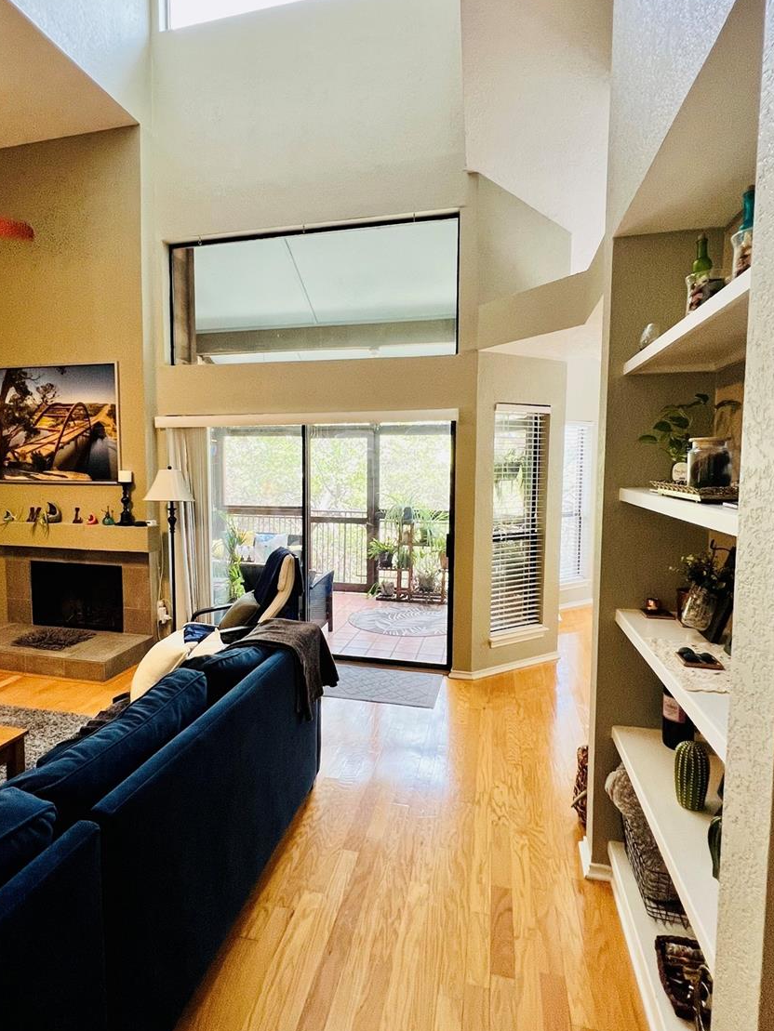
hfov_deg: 71.4
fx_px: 537
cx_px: 345
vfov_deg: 87.7
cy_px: 509
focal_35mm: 18
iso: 125
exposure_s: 1/60
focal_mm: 1.57
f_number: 1.8
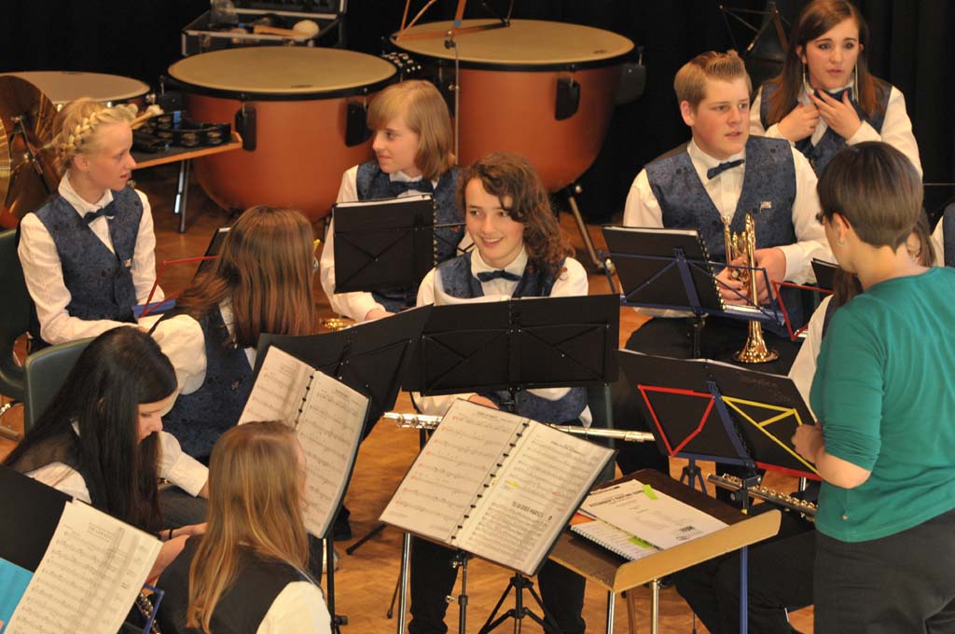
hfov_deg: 13.1
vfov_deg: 8.7
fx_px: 4173
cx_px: 478
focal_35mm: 158
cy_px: 317
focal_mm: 105
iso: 720
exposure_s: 1/60
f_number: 5
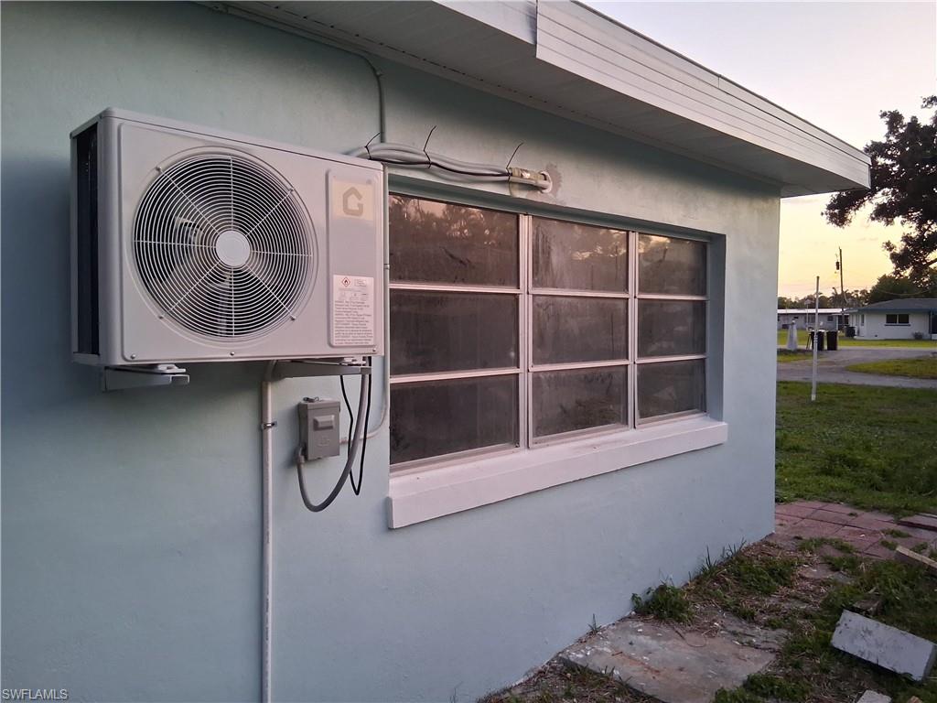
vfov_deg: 53.1
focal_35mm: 26
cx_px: 468
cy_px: 352
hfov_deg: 67.3
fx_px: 704
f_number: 1.8
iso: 500
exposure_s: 1/30
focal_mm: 3.98
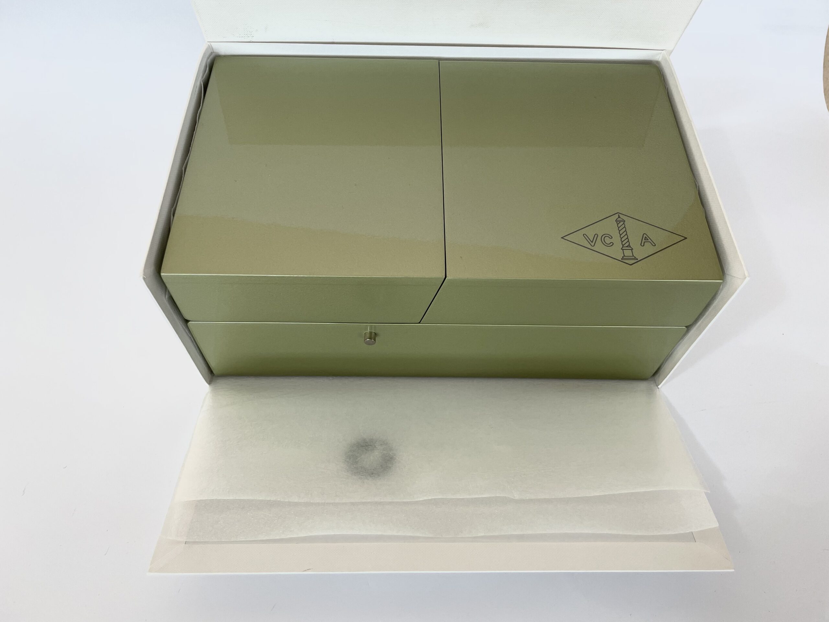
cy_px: 311
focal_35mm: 26
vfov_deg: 53.1
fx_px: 623
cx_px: 414
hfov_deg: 67.3
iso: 64
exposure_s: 1/100
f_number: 1.6
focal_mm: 4.2
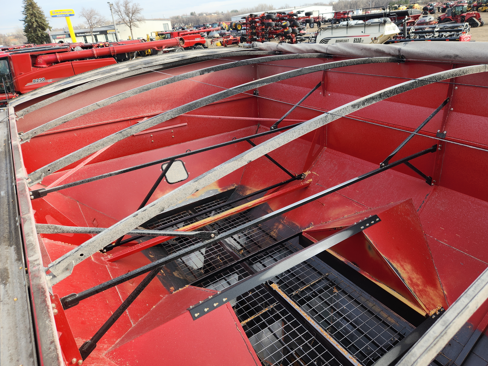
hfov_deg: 71.6
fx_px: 338
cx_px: 254
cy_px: 186
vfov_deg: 56.8
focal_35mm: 24
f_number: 1.8
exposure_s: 1/493
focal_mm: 5.4
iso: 20
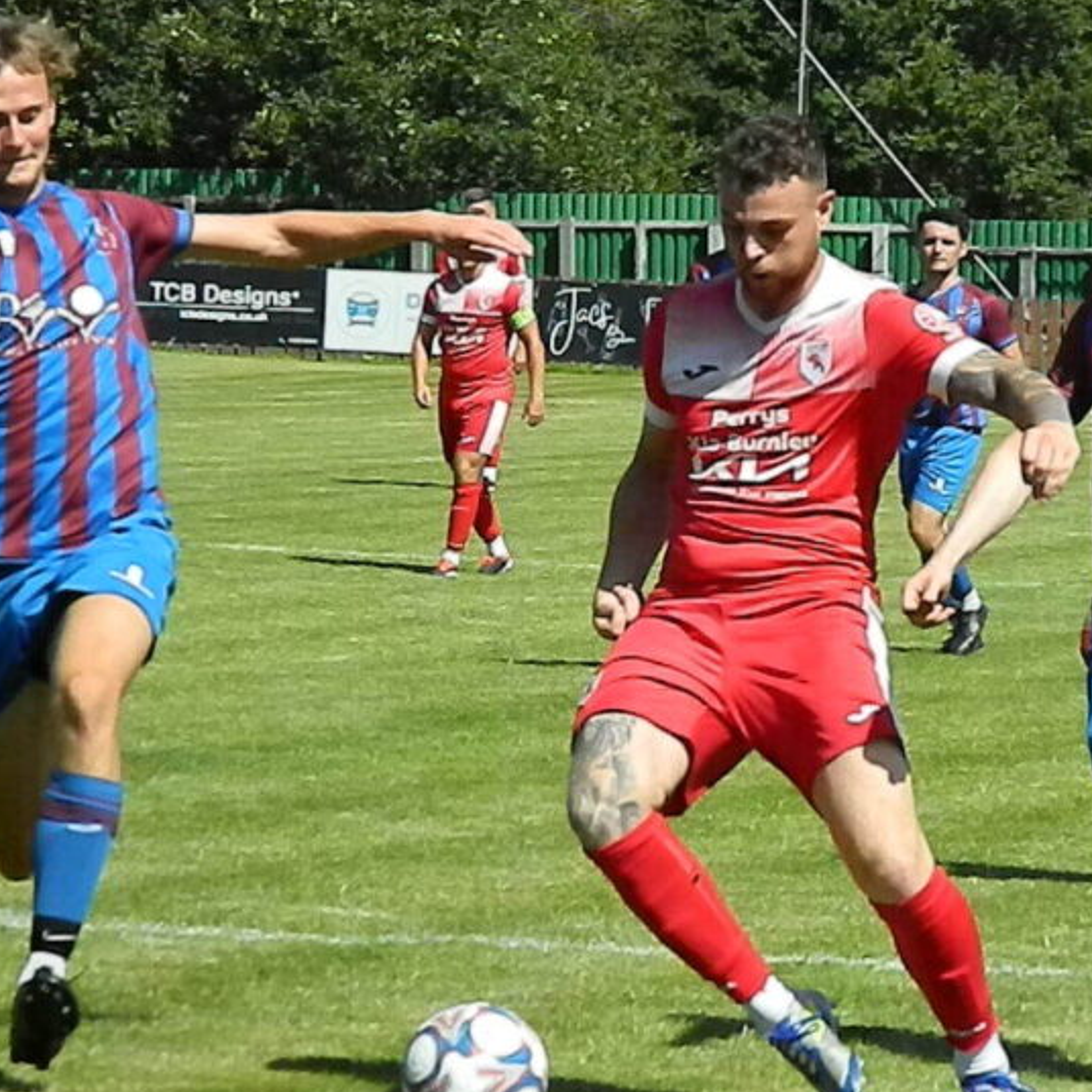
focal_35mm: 280
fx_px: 9993
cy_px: 550
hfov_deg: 6.3
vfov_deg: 6.3
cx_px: 587
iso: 400
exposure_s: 1/1600
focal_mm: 39.7
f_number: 5.4
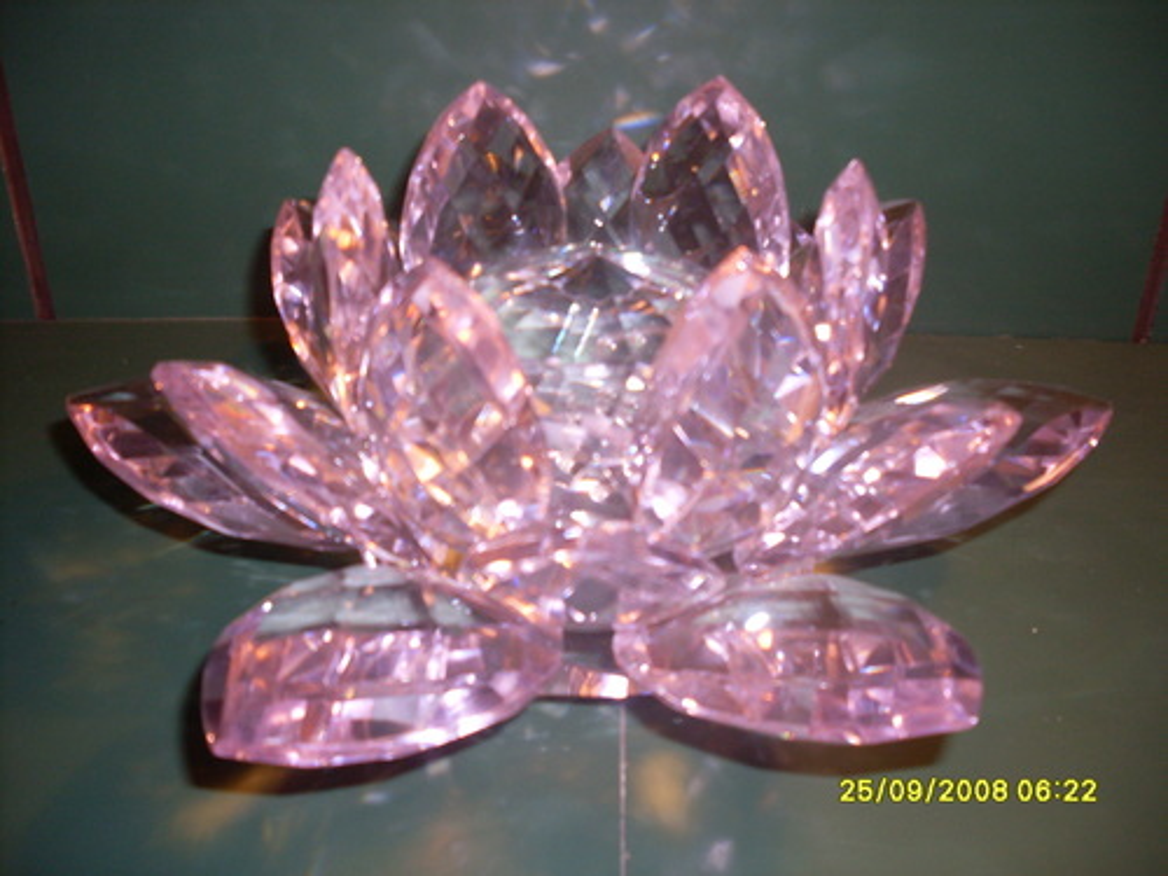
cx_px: 584
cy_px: 438
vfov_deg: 37.7
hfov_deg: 49.0
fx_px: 1282
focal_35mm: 38
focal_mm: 6.3
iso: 100
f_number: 2.8
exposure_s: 1/45
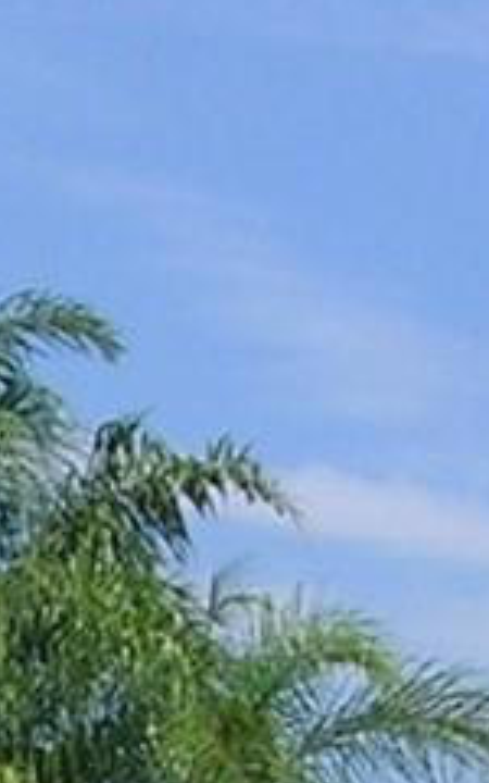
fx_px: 5736
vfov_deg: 7.6
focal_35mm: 269
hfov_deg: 4.7
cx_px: -877
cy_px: 1263
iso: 50
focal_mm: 5.8
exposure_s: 1/416
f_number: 5.6
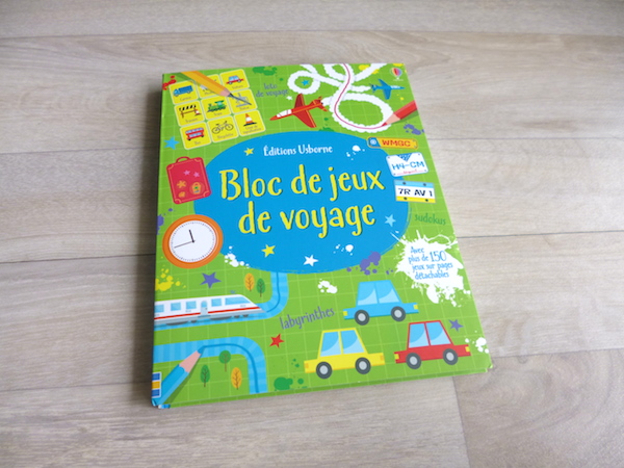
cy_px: 234
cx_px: 312
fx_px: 433
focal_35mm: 24
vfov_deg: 56.8
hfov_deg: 71.6
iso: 100
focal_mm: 4.3
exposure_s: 1/80
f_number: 2.5
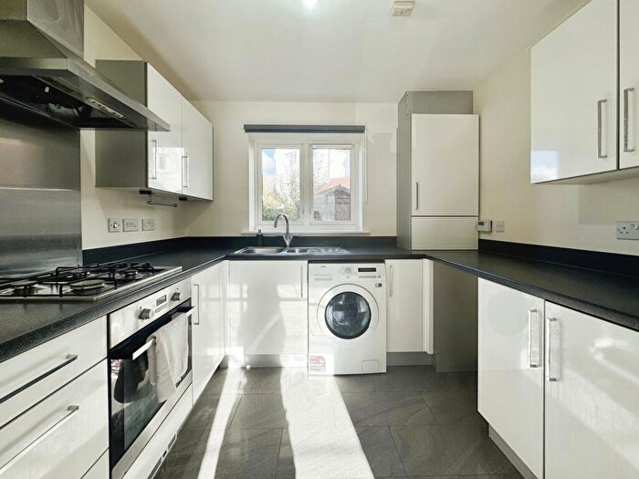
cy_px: 240
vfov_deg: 85.7
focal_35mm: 14
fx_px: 258
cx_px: 320
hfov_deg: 102.1
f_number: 2.2
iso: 40
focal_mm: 2.22
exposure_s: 1/209
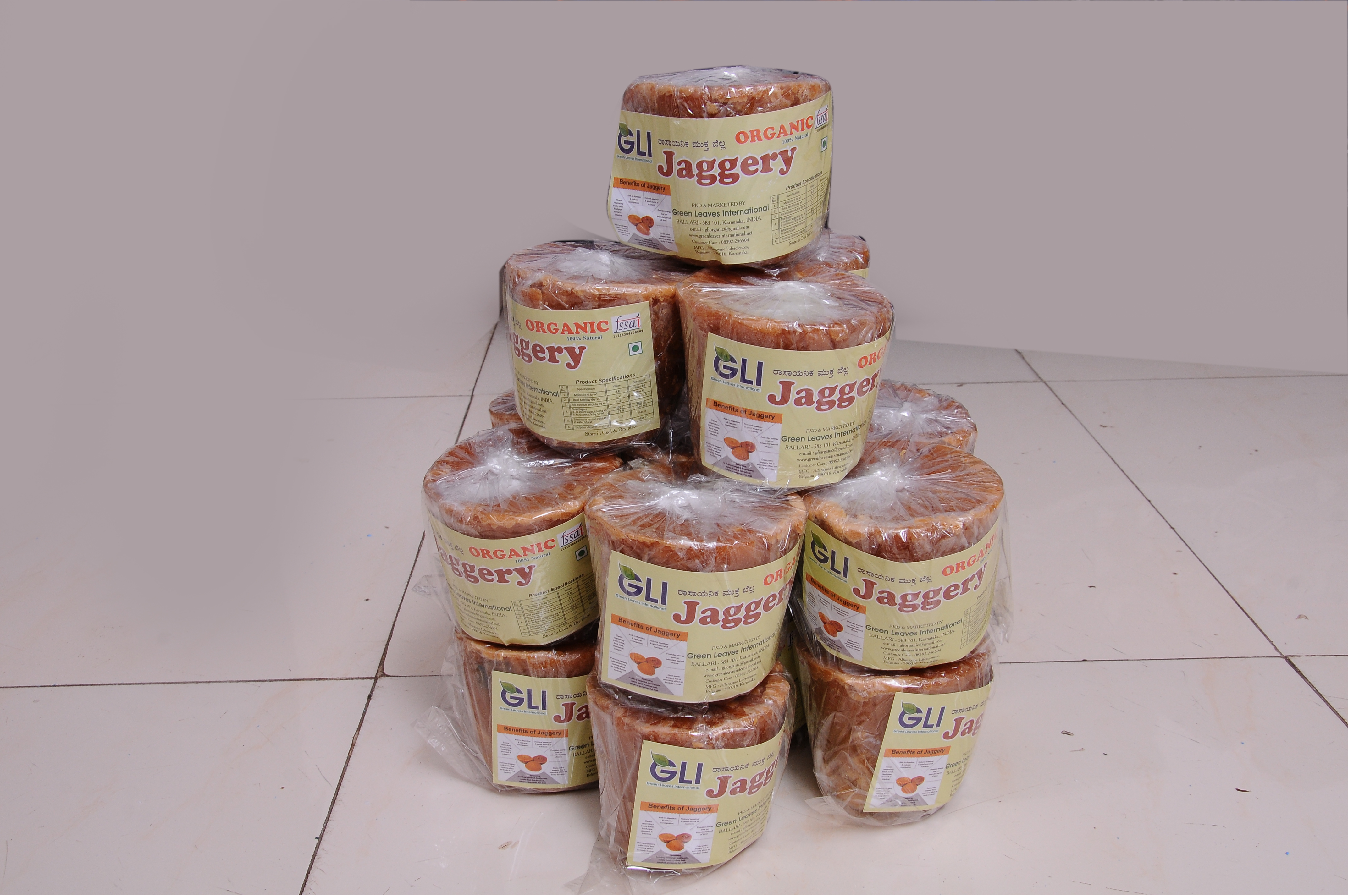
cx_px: 674
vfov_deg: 34.1
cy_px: 448
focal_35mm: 39
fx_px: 1459
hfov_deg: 49.6
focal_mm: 26
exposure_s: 1/125
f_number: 10
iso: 250
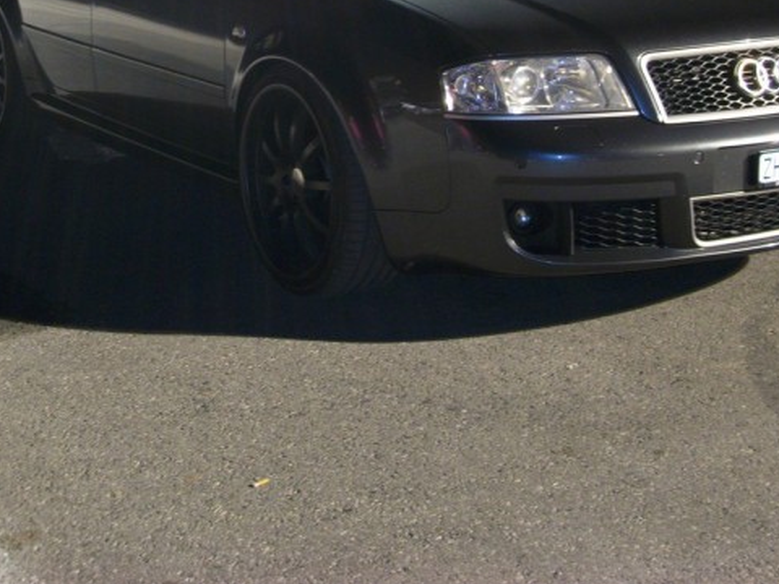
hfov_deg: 27.8
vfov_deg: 20.7
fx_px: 1575
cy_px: 105
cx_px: 359
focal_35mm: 70
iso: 97
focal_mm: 7.1
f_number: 3.2
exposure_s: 2
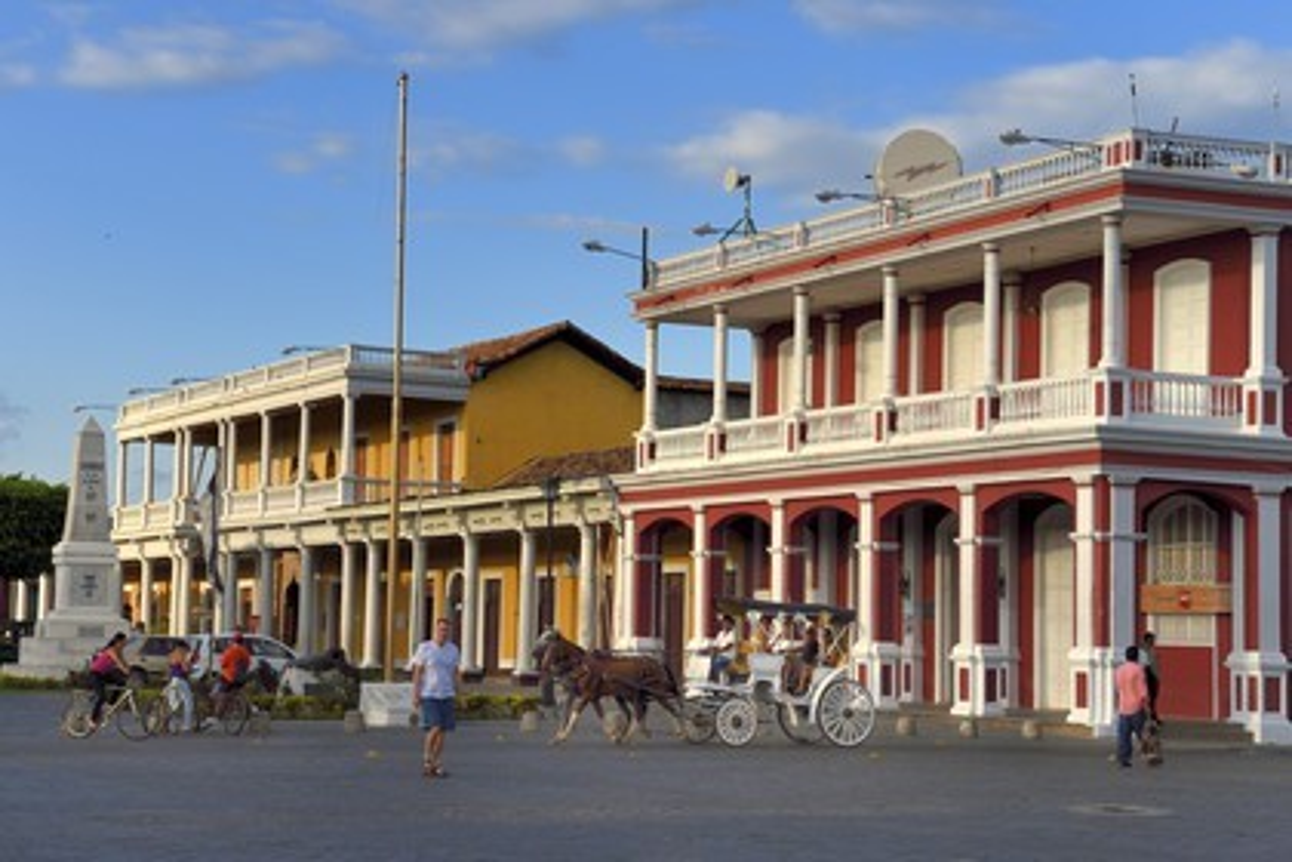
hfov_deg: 28.8
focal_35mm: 70
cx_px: 646
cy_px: 431
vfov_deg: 19.5
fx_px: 2512
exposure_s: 1/160
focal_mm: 70
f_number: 20
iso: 400
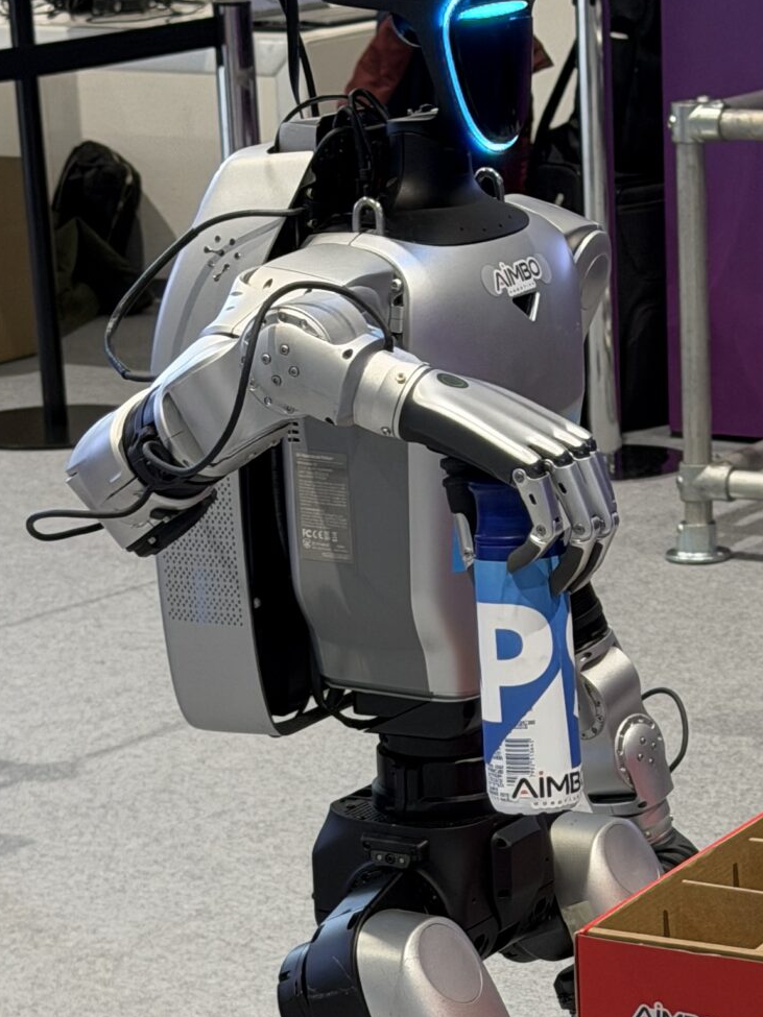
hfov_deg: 11.7
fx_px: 3704
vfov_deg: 15.4
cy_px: 1004
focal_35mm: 126
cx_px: 589
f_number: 1.78
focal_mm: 6.76
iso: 100
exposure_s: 1/60
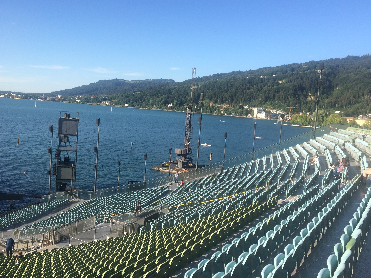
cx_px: 181
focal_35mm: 30
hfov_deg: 60.0
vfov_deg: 46.8
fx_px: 322
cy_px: 135
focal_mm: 4.15
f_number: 2.2
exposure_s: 1/1325
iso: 32
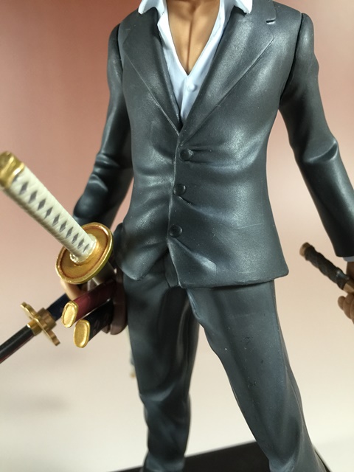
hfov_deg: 48.2
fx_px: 395
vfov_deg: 61.7
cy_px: 236
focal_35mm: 29
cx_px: 177
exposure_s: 1/33
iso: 64
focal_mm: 4.15
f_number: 2.2
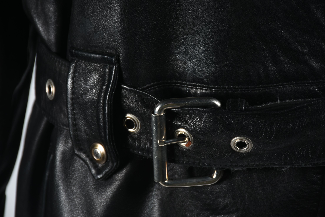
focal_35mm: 210
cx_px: 162
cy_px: 108
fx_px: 1897
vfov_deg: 6.6
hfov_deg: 9.8
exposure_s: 1/125
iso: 200
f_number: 9
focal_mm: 140
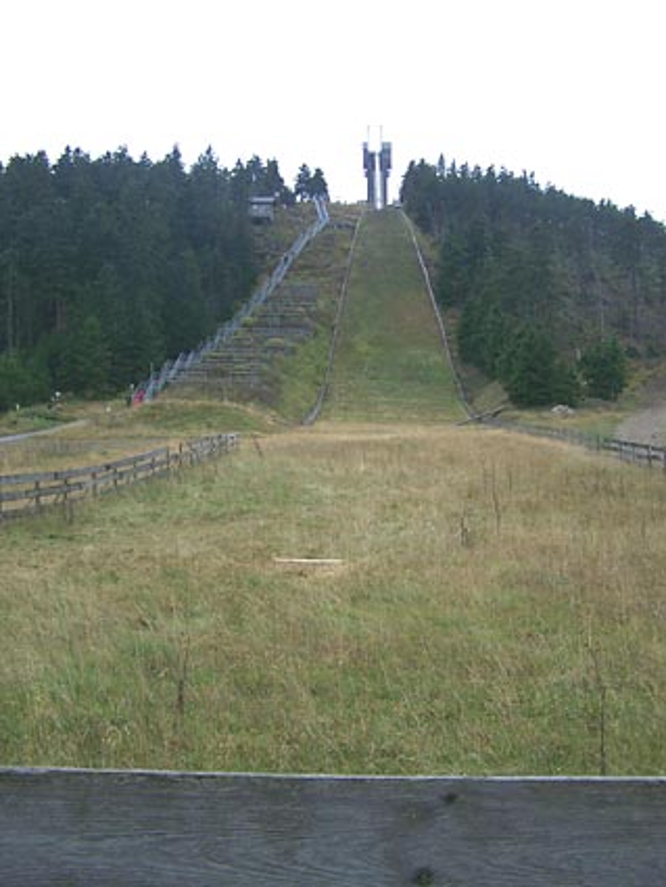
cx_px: 333
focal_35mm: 38
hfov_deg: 37.7
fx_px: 974
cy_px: 444
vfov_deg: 49.0
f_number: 2.8
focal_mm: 6.3
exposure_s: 1/320
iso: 64
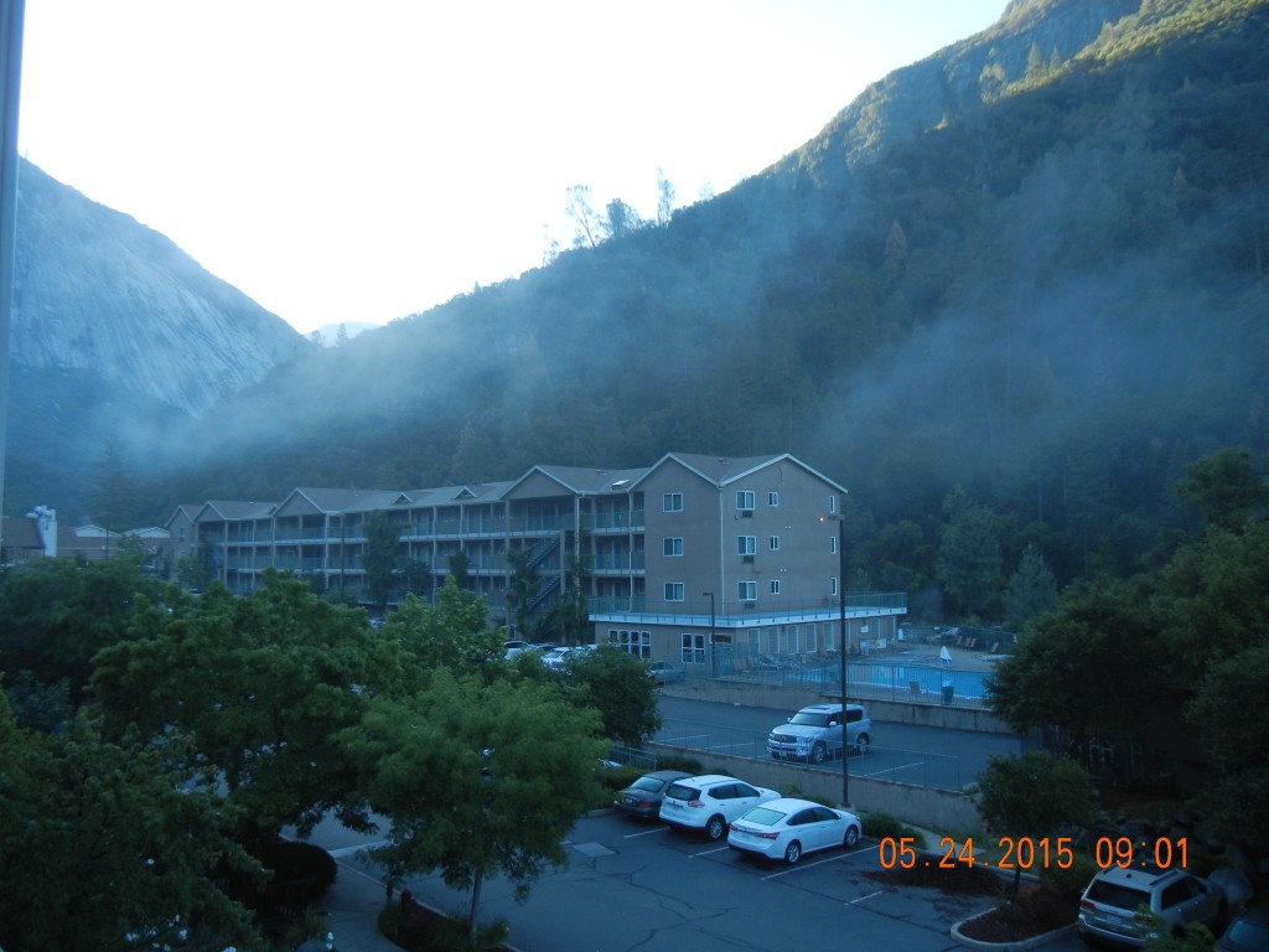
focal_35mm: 30
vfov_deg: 46.8
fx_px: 1100
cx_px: 634
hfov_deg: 60.0
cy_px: 476
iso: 160
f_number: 3.5
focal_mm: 5.4
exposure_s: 1/182
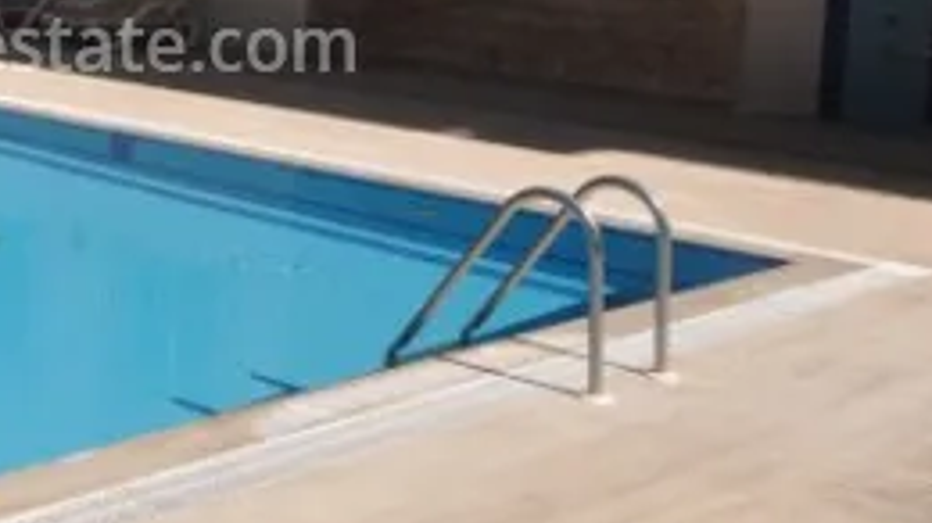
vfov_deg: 16.2
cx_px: -90
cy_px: -57
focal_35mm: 72
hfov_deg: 27.0
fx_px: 1779
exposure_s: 1/400
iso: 200
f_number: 10
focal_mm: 14
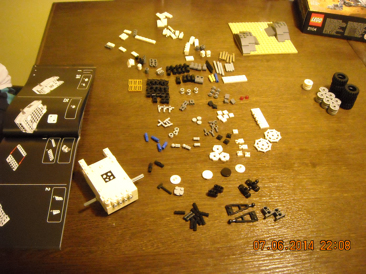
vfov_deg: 40.7
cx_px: 183
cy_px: 137
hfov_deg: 52.6
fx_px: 370
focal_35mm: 35
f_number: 2.8
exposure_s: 1/15
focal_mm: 5.7
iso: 800
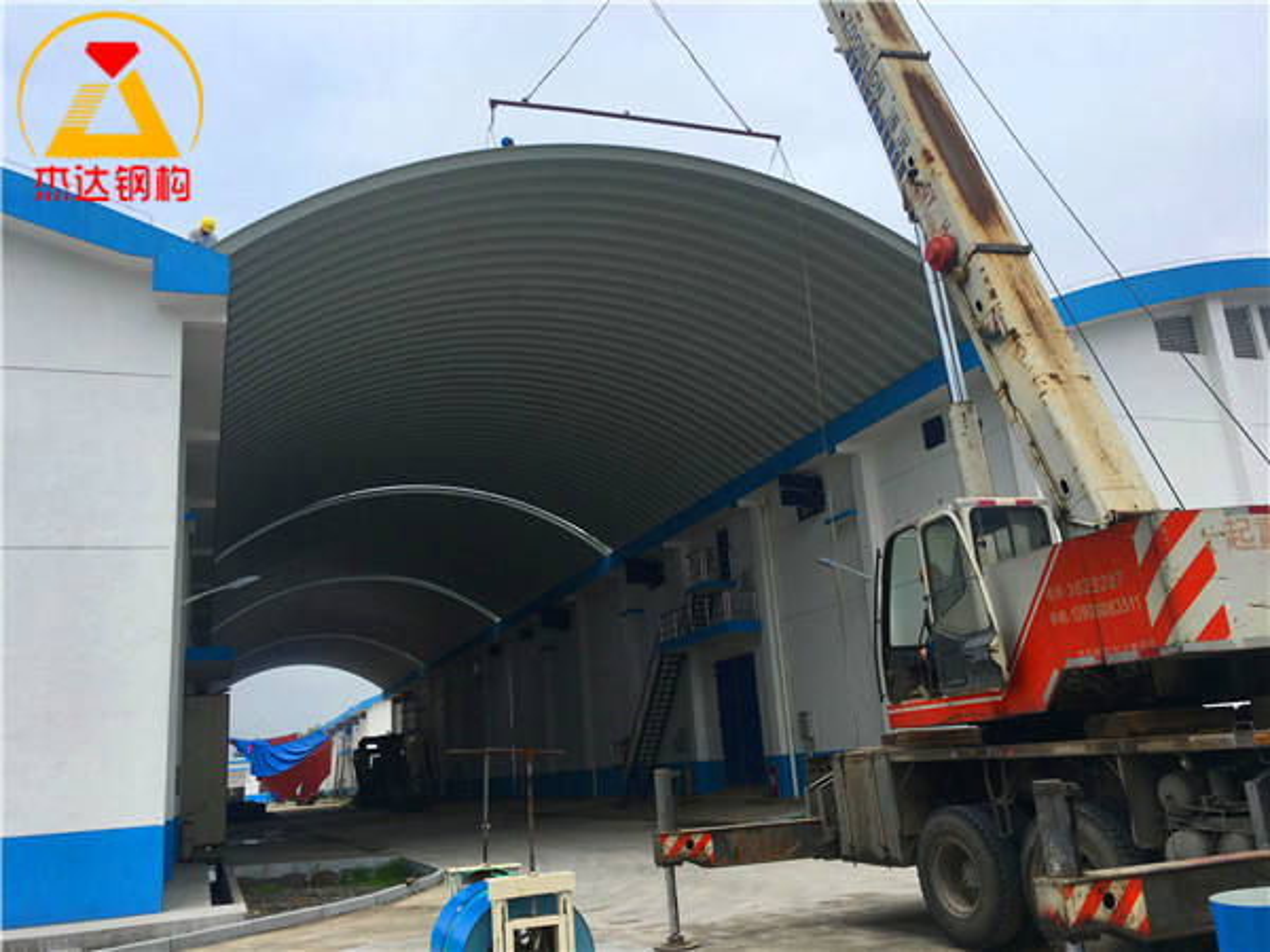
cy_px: 476
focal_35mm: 29
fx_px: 1064
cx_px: 635
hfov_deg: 61.7
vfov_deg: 48.2
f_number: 2.2
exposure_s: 1/2481
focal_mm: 4.15
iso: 25
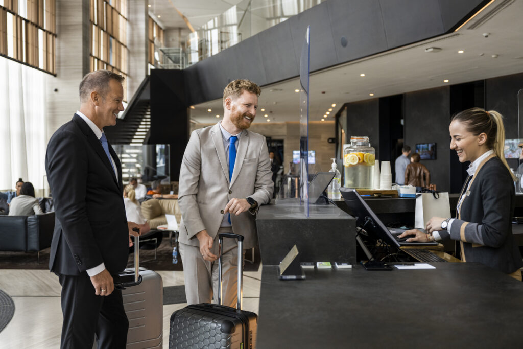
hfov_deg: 51.9
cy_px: 174
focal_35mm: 37
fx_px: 538
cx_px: 262
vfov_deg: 36.0
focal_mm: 37
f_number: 2.8
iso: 500
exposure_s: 1/200
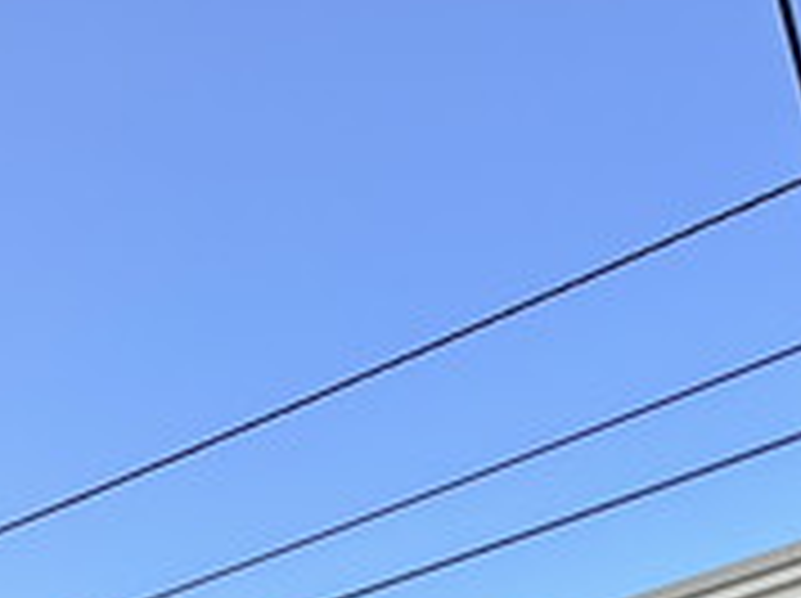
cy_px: 1187
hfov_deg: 30.8
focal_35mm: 63
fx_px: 1456
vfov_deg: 17.2
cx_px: 410
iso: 40
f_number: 2.2
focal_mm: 2.22
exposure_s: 1/215
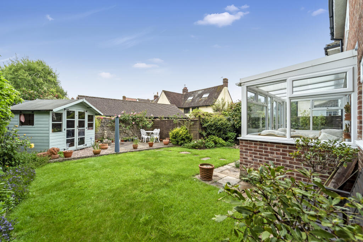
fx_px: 141
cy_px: 121
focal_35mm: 14
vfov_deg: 81.3
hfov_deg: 104.2
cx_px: 182
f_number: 6.3
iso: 400
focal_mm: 14
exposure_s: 1/320
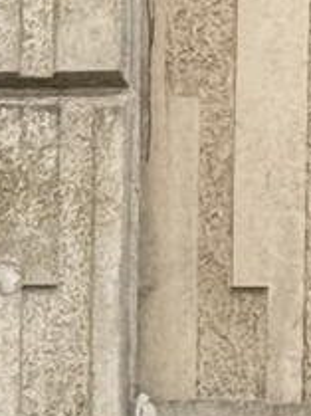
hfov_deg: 3.5
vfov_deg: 4.7
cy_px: 1052
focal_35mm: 412
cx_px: -586
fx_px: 4945
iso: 64
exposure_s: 1/545
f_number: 1.78
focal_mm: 6.76
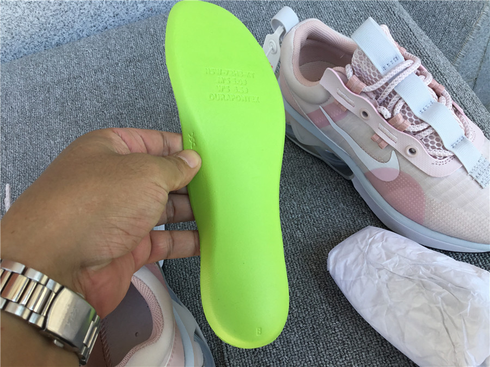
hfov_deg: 58.4
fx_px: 439
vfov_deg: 45.4
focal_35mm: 31
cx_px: 245
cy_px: 184
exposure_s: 1/223
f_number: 2.4
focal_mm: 3.3
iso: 25
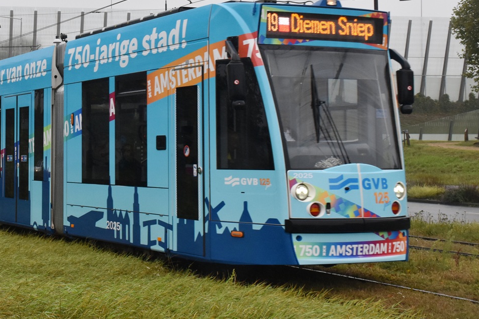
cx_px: 94
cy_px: 67
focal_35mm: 78
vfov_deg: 17.4
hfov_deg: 25.5
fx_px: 1038
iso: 1000
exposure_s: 1/400
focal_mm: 32
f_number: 9
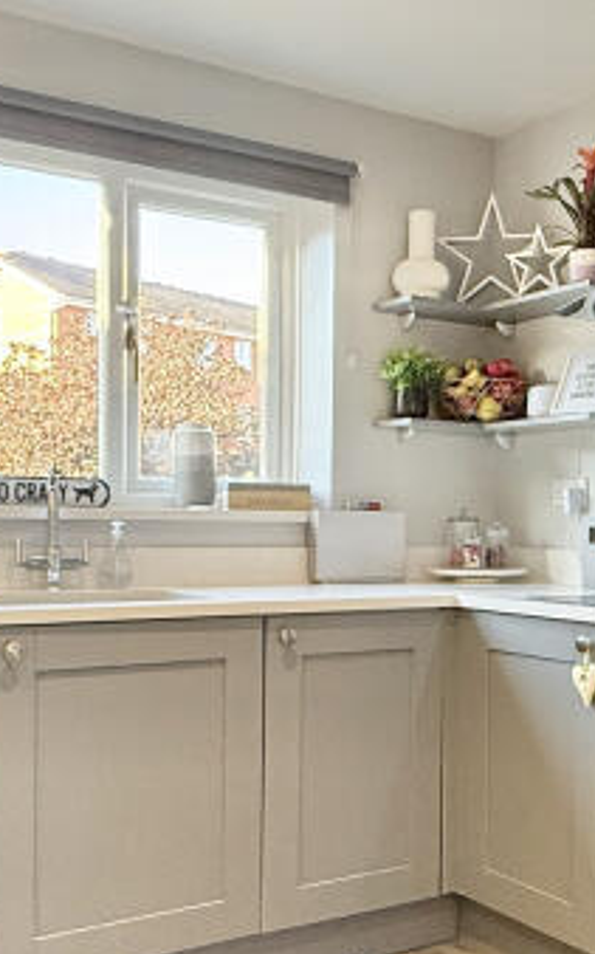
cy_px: 539
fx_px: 1169
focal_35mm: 45
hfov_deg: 28.2
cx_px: 431
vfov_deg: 44.3
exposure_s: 1/100
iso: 250
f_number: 2.2
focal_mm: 2.22
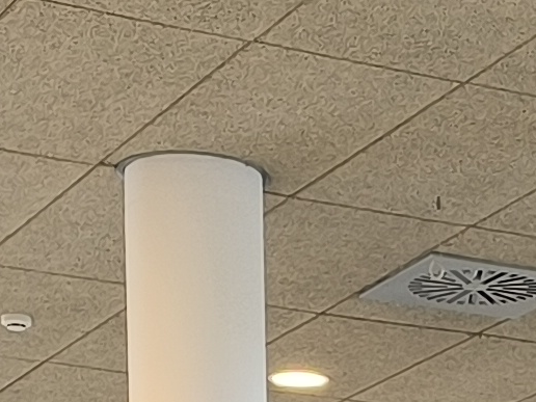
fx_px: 2818
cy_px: 1284
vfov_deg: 7.1
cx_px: 738
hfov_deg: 10.6
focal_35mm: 182
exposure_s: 1/100
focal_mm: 6.14
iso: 200
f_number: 1.65
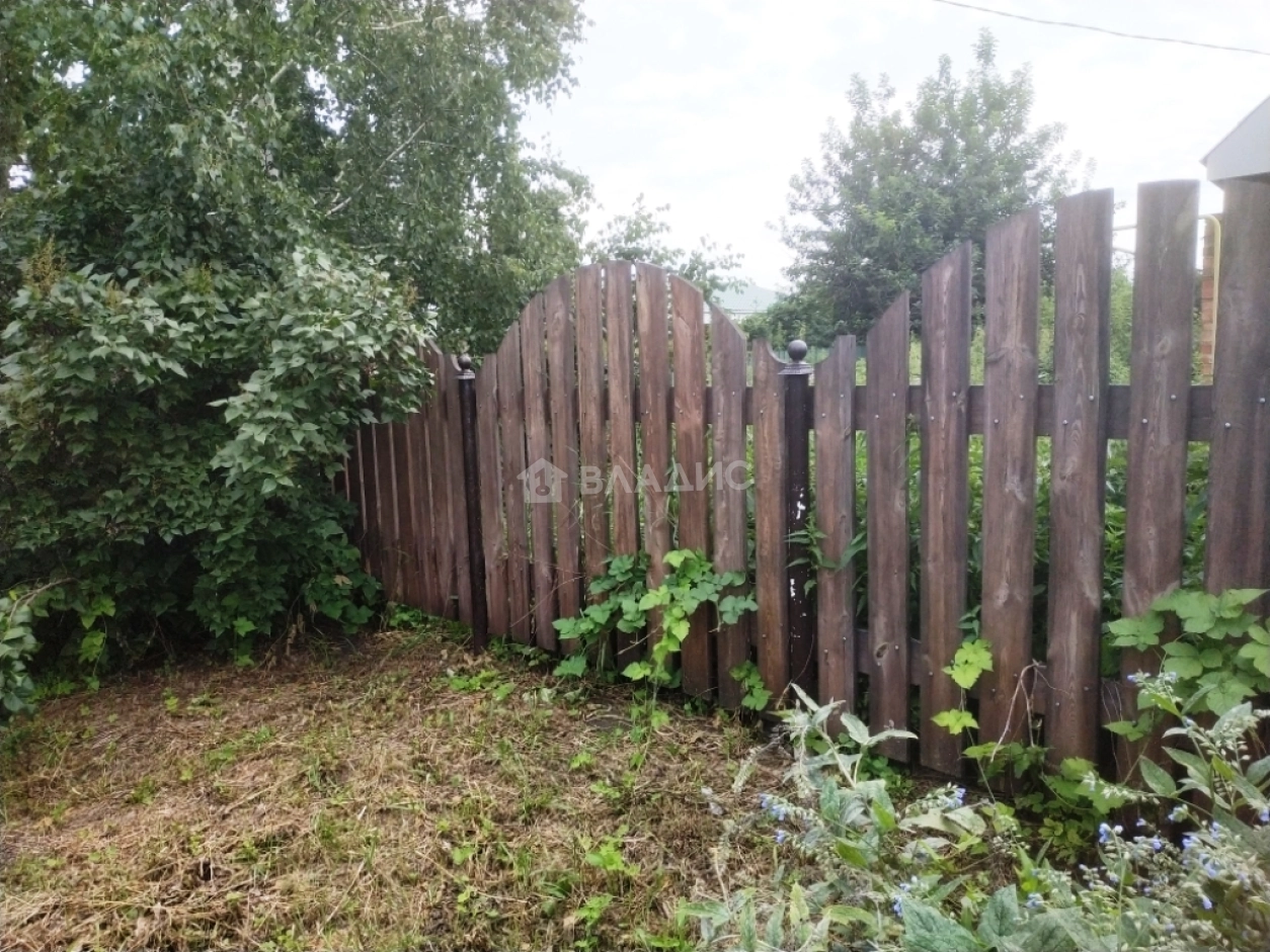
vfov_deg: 56.8
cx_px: 635
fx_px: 881
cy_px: 476
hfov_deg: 71.6
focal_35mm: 24
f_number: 1.9
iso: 250
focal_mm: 3.94
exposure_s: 1/1575
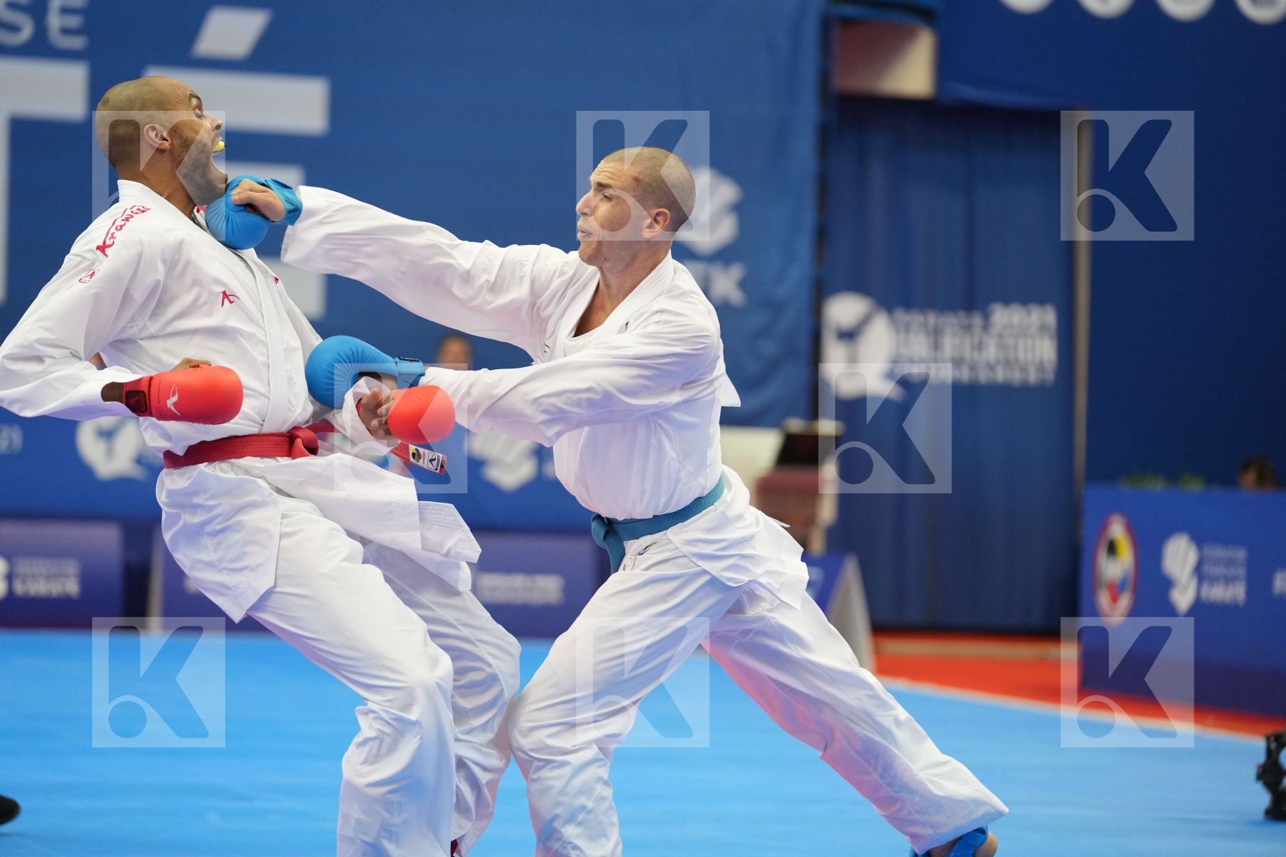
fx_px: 5286
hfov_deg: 13.9
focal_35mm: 148
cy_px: 428
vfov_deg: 9.3
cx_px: 643
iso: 3200
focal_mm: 148
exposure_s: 1/1000
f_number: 3.2
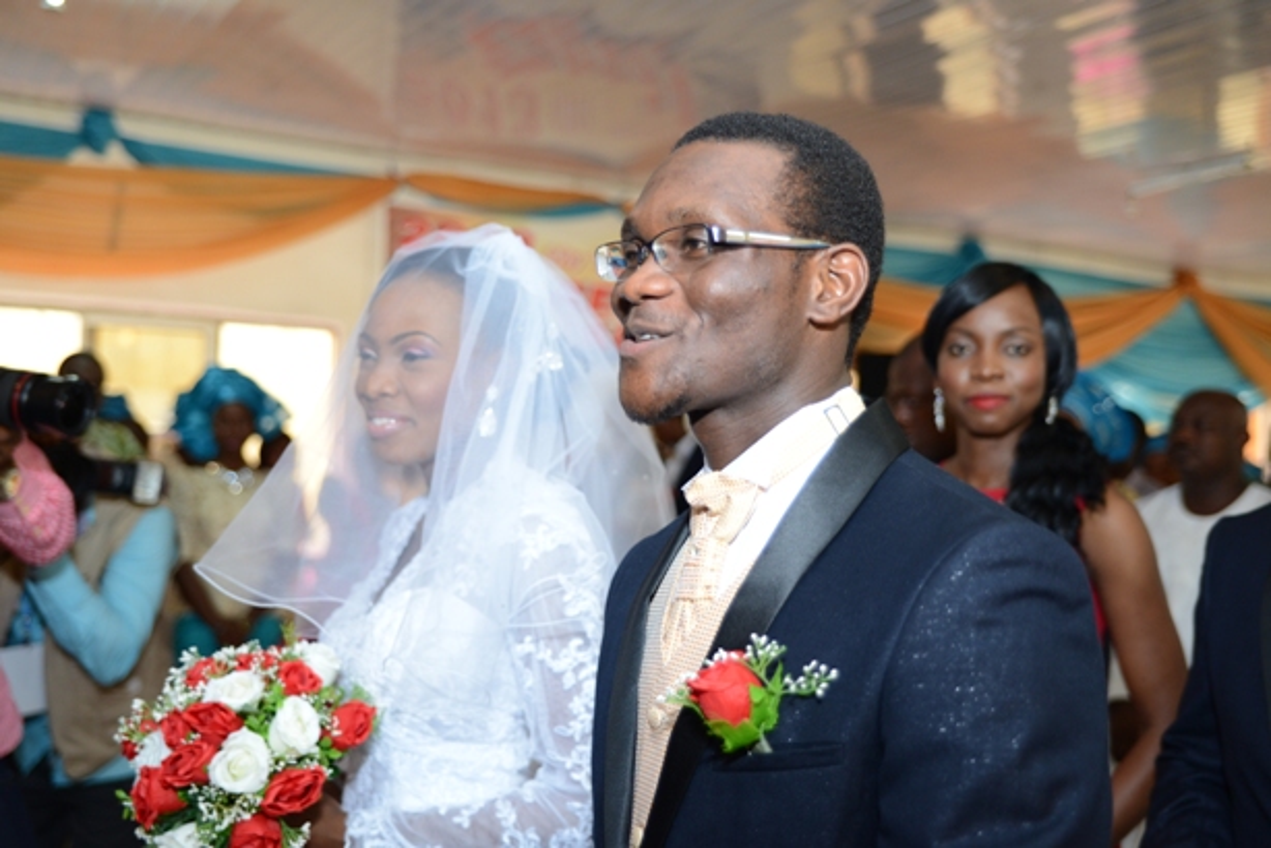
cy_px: 424
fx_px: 1413
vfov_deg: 33.4
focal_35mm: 40
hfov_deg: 48.4
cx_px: 636
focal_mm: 40
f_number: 2.8
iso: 1000
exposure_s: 1/100
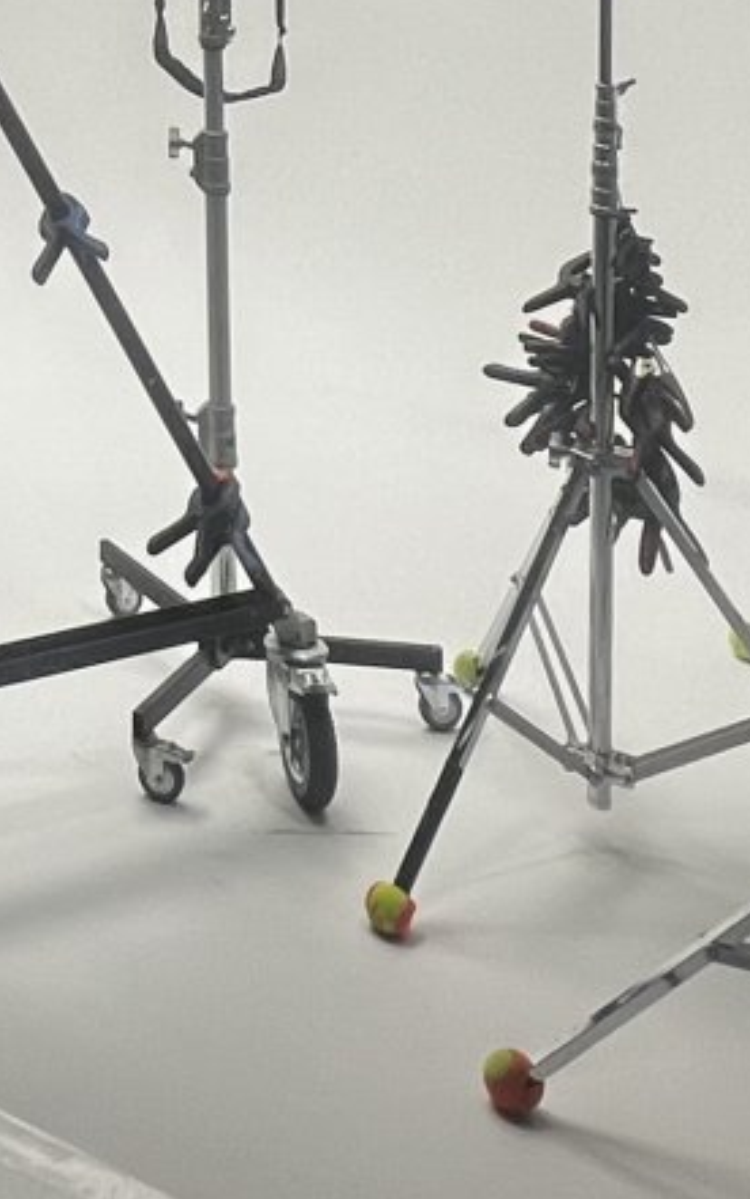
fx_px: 1960
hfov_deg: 19.1
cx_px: -361
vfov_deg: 26.4
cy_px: -517
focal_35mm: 60
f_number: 1.8
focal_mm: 1.57
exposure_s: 1/229
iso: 32
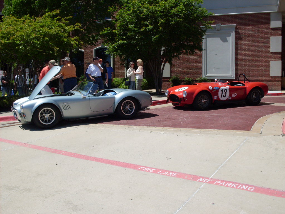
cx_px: 142
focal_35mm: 38
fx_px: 313
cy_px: 107
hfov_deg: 49.0
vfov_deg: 37.7
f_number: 8.4
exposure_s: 1/250
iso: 80
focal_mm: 6.3
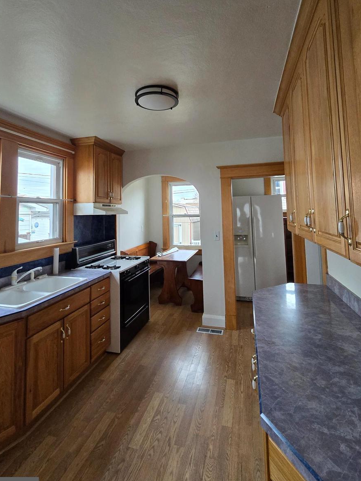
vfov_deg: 90.0
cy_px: 196
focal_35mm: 17
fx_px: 236
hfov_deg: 74.7
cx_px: 173
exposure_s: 1/60
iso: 400
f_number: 2.2
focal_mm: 2.2
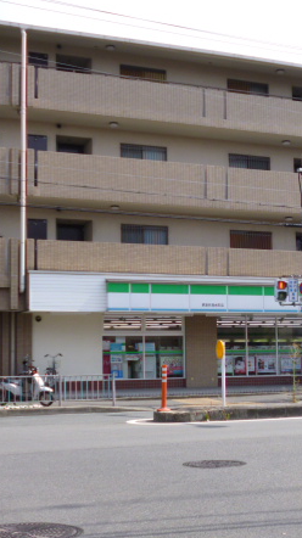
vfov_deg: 34.9
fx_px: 856
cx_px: 269
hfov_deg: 19.7
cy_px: 276
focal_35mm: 60
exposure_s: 1/640
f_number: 3.2
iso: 100
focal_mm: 6.8
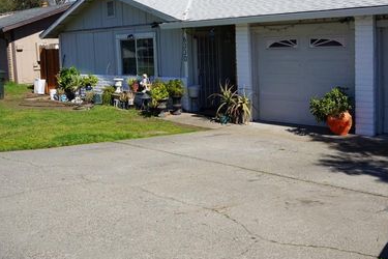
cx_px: 225
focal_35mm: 45
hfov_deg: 43.5
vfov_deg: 29.8
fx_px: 484
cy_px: 99
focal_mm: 33.7
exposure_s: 1/200
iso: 100
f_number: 10
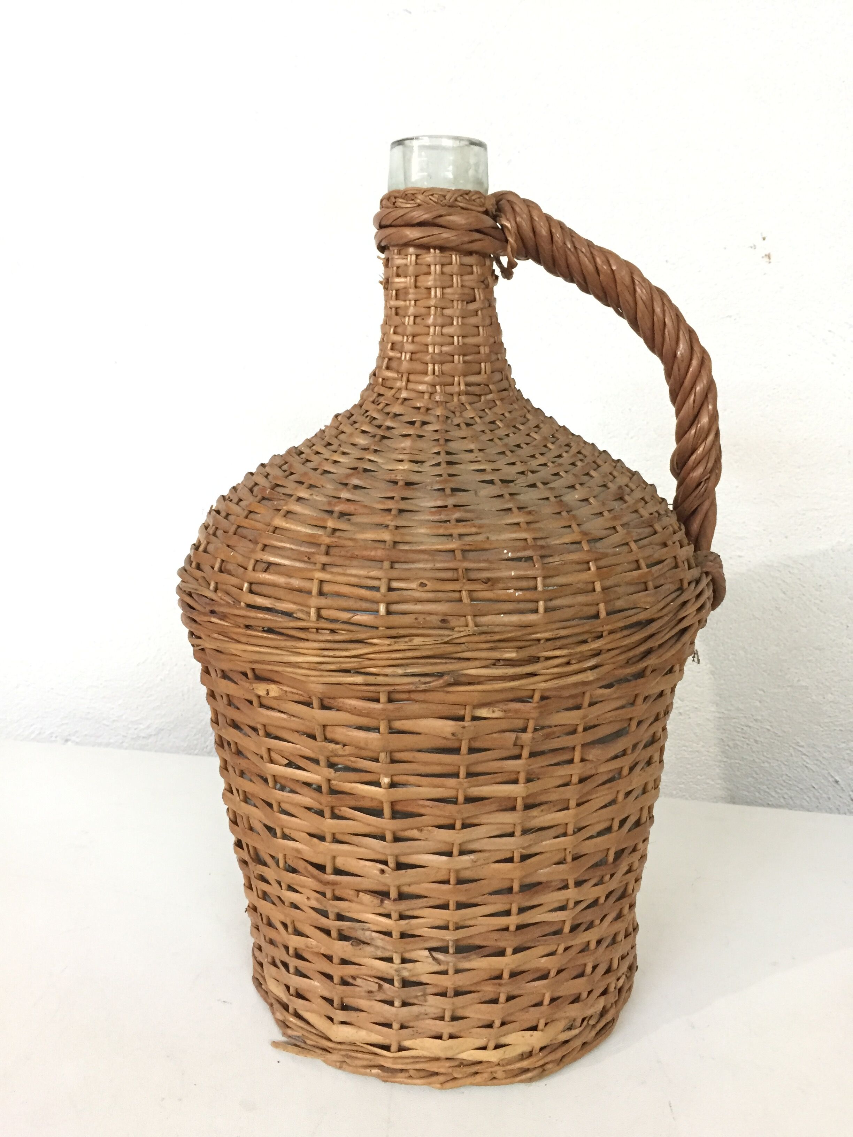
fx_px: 953
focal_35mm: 29
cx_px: 426
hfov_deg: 48.2
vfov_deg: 61.7
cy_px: 568
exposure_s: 1/33
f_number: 2.2
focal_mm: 4.15
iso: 250
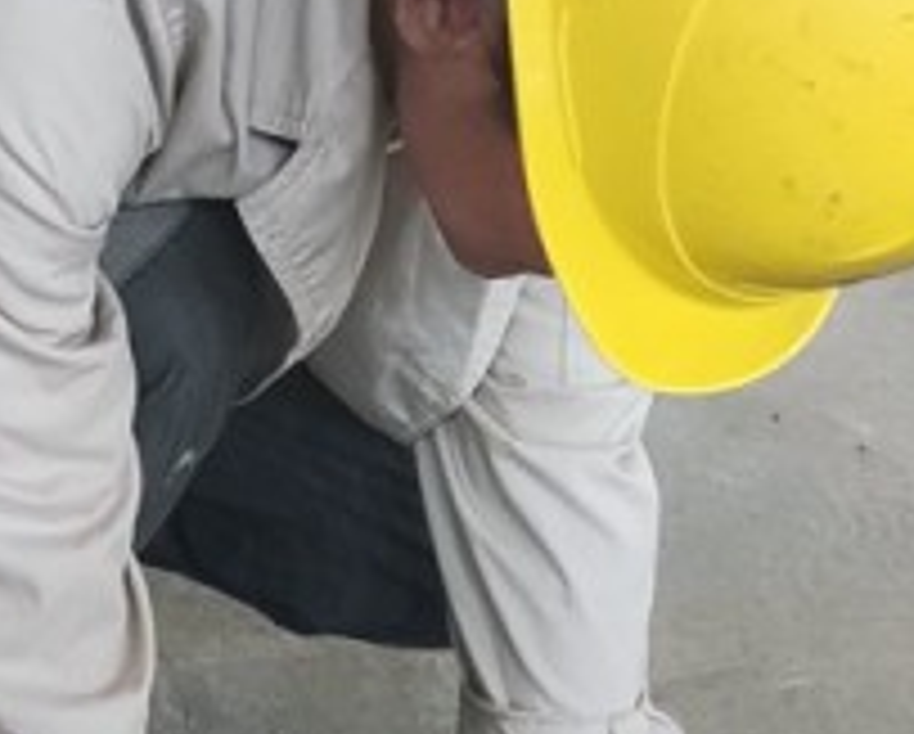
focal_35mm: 72
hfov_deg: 25.1
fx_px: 1950
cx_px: 5
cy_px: 770
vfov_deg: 20.5
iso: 526
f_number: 1.79
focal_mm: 4.71
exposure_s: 1/50
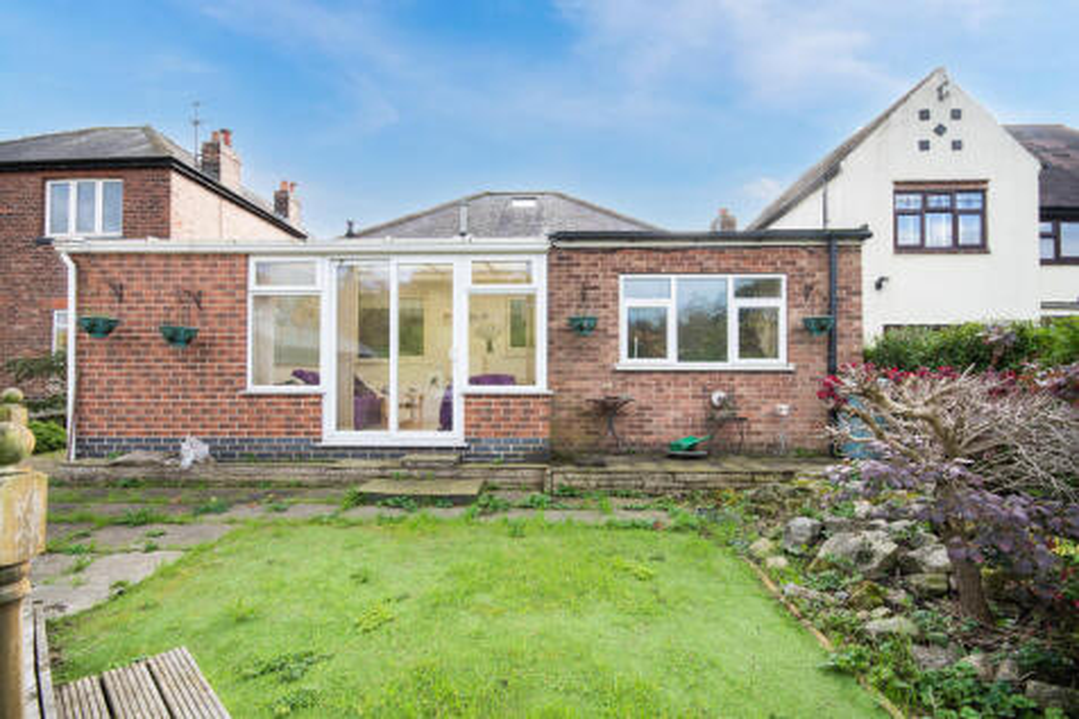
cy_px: 360
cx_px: 540
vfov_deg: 70.4
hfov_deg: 93.3
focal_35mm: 17
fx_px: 509
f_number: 8
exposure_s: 1/40
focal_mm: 11.5
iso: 100
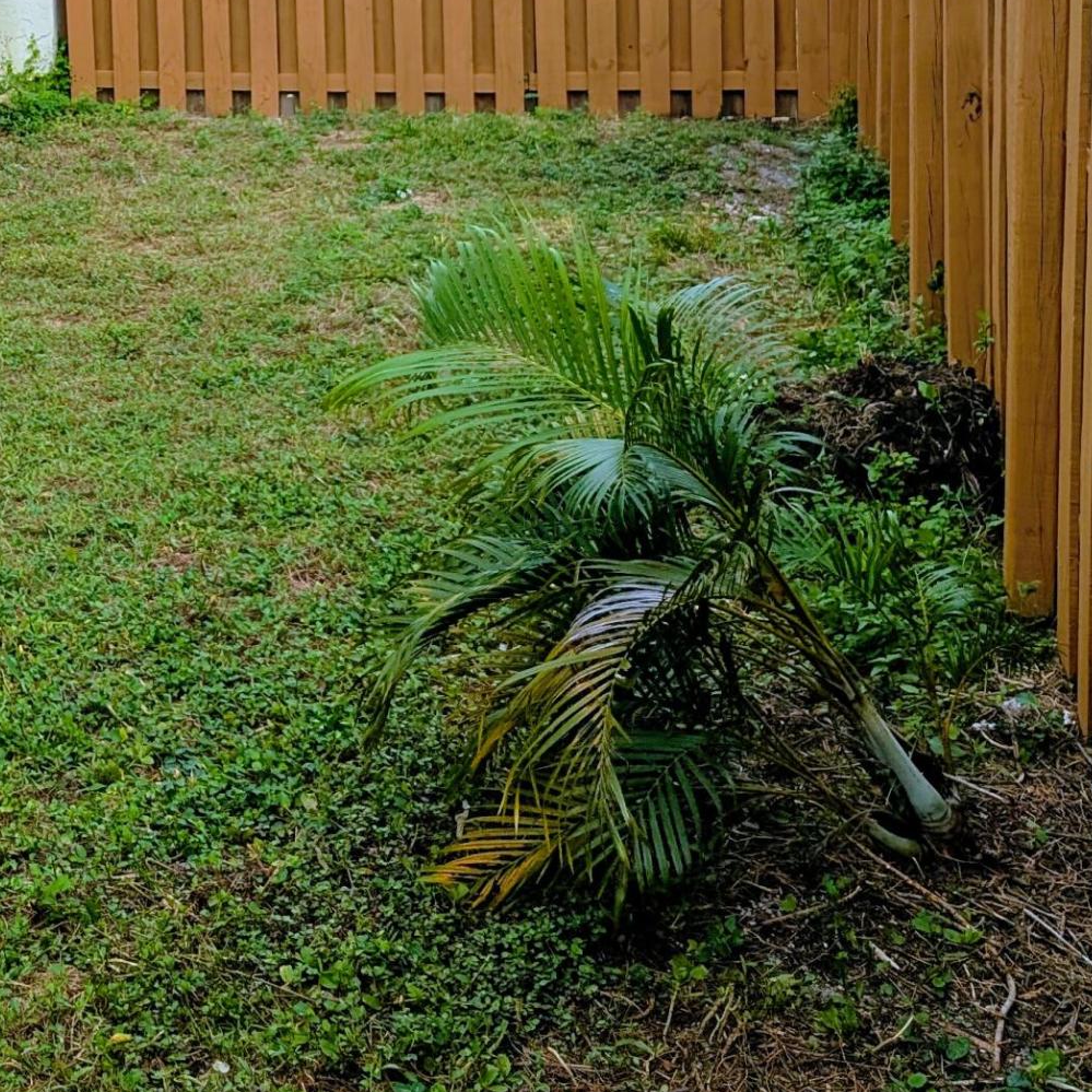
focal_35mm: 61
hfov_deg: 26.6
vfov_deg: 26.6
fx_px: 2177
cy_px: -4
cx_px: -7
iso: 20
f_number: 1.68
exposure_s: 1/404
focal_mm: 6.9
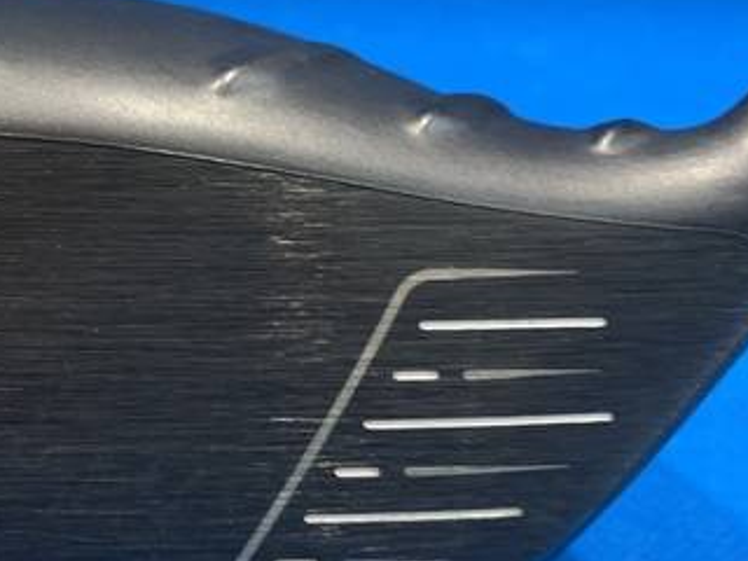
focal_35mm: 52
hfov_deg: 34.5
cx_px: 61
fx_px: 1124
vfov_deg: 28.0
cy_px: 266
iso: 250
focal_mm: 4.25
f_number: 1.8
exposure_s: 1/40
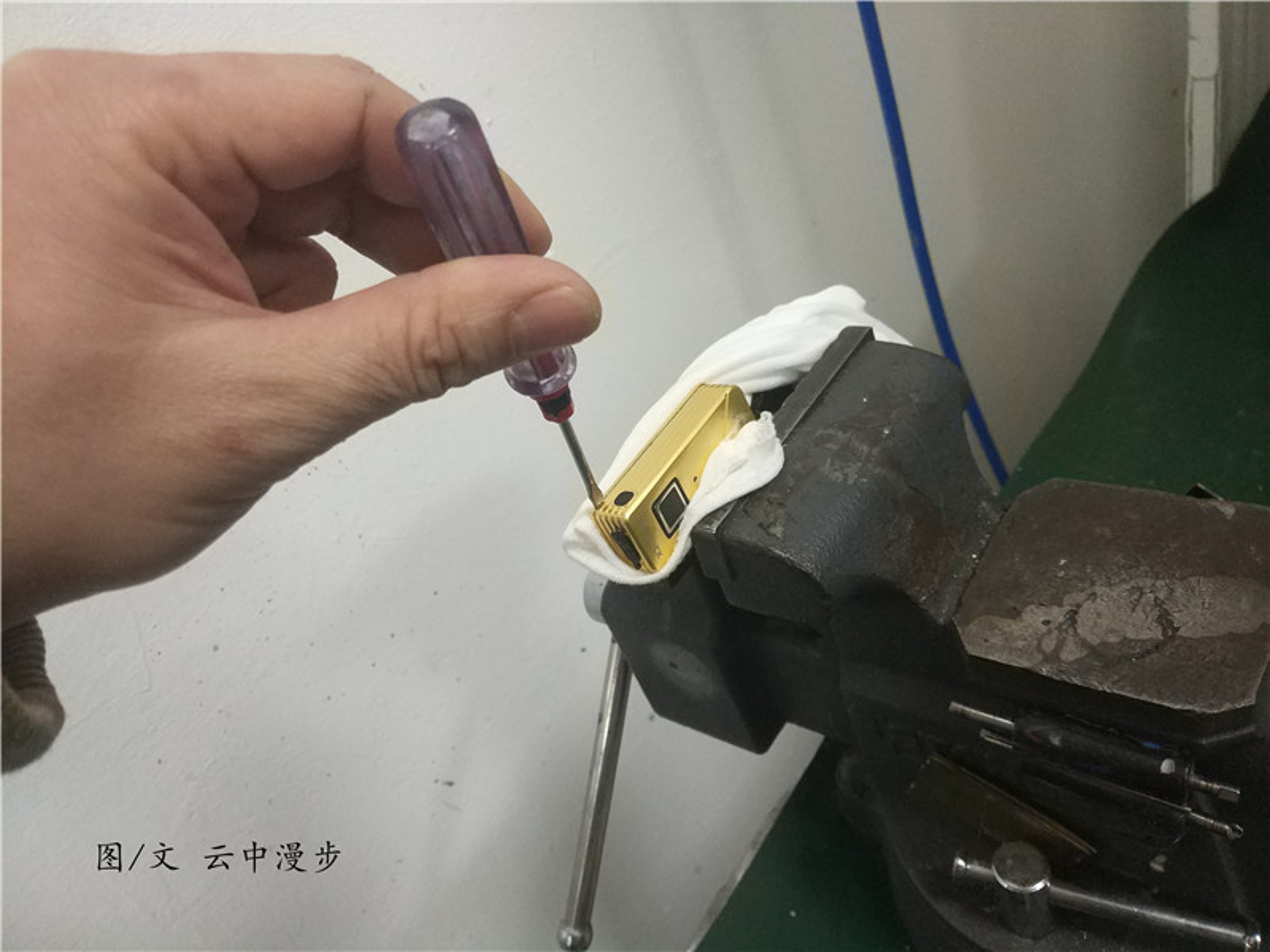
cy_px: 476
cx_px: 635
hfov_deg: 73.9
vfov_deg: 58.9
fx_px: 844
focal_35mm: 23
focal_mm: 4.06
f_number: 2
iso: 1000
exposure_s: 1/50
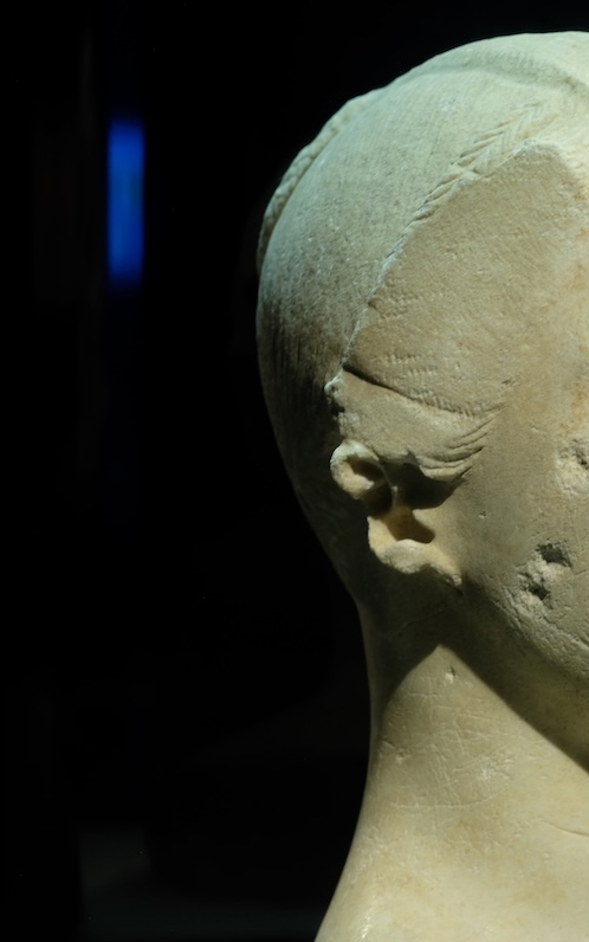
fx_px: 3311
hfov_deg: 10.1
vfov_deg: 16.2
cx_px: 595
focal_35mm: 129
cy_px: 470
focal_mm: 56
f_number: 4.5
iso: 400
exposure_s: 1/20
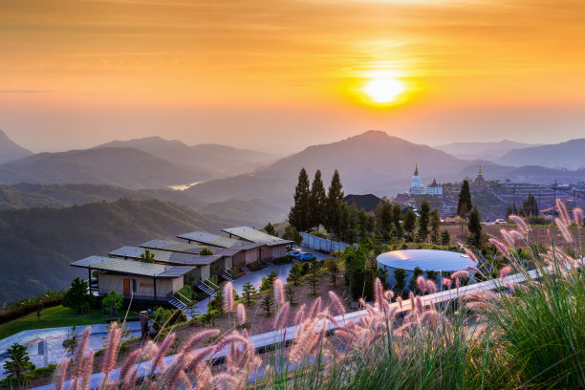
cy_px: 195
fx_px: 569
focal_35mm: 35
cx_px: 292
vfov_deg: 37.9
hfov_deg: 54.4
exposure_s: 1/50
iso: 100
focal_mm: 35
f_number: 8
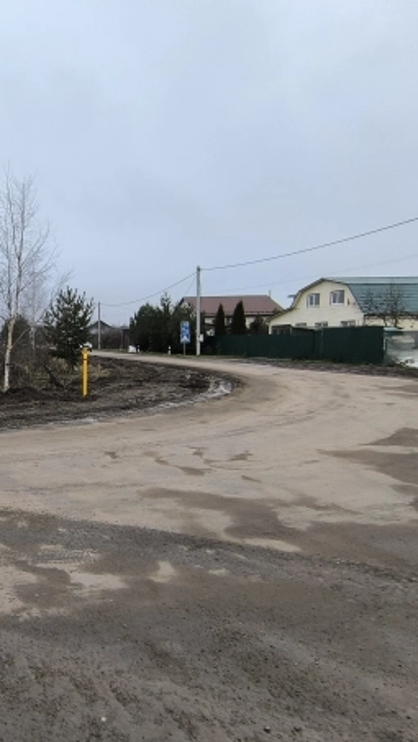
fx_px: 473
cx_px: -39
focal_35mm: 24
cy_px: 380
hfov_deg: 39.3
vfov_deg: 76.3
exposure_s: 1/191
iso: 50
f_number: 2.2
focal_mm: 1.65
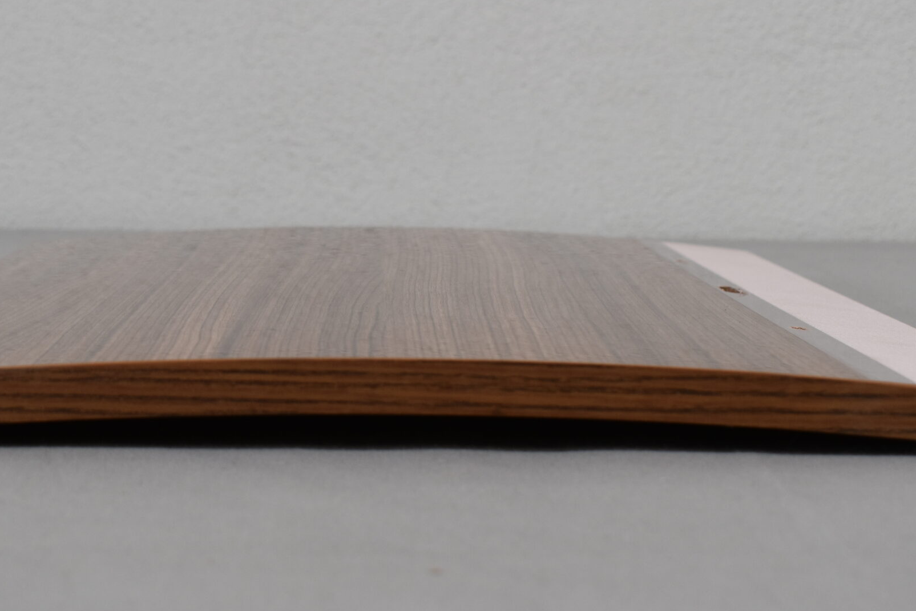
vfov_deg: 20.3
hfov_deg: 30.1
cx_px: 414
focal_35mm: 67
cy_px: 270
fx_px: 1705
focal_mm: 28
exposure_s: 1/125
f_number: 5.6
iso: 360
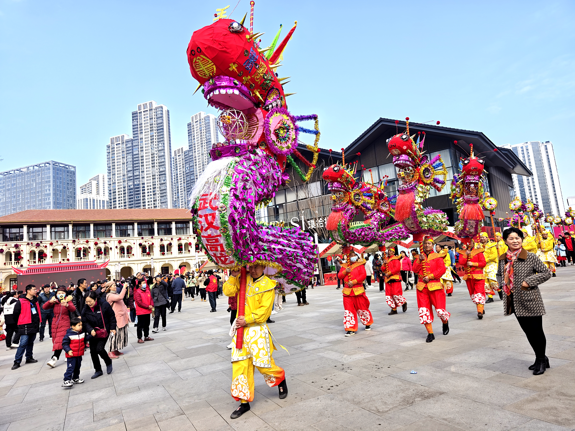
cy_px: 216
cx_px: 288
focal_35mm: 23
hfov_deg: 73.9
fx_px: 382
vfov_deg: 58.9
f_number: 1.75
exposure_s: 1/1658
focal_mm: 8.67
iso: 50
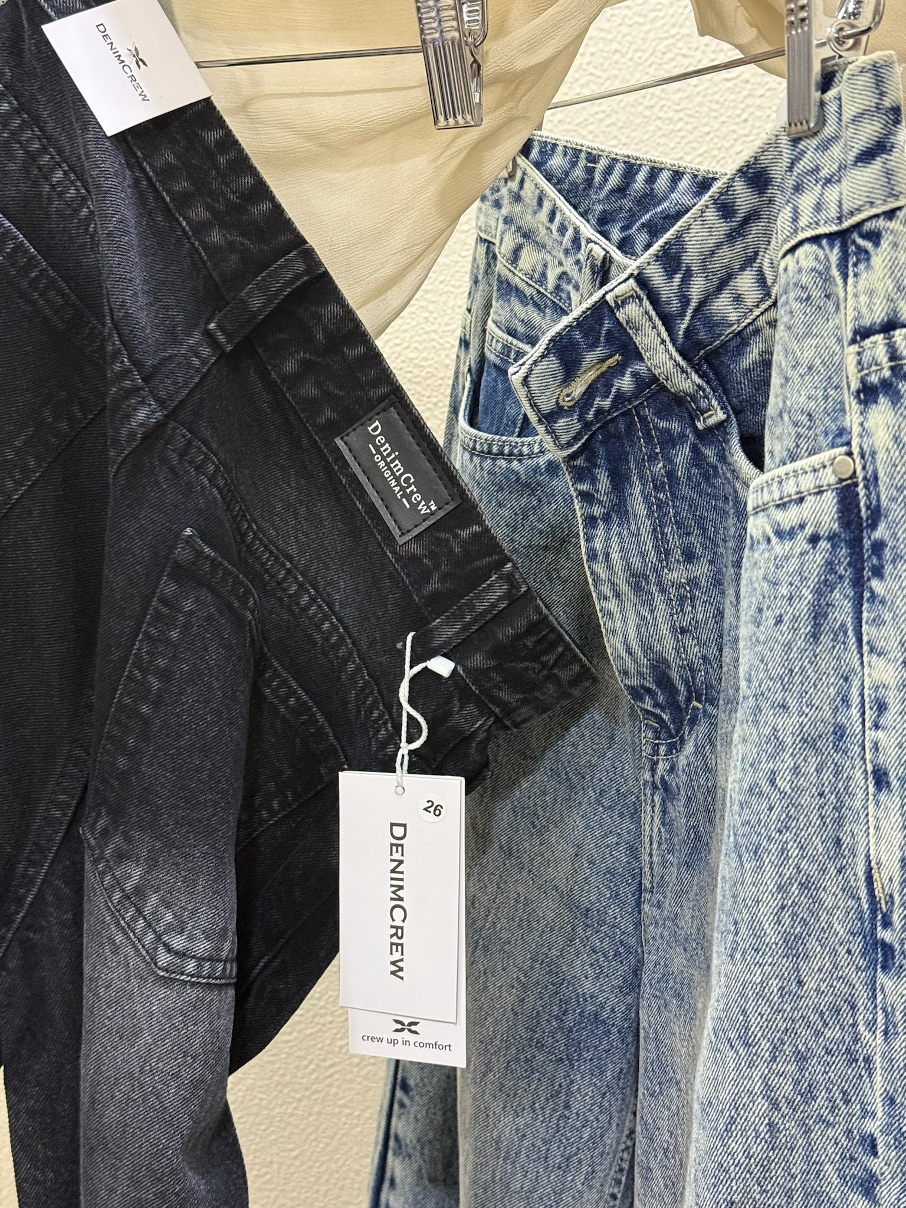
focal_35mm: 48
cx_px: 453
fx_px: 1675
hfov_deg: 30.3
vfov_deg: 39.7
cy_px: 604
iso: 400
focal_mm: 6.76
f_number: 1.78
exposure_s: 1/33
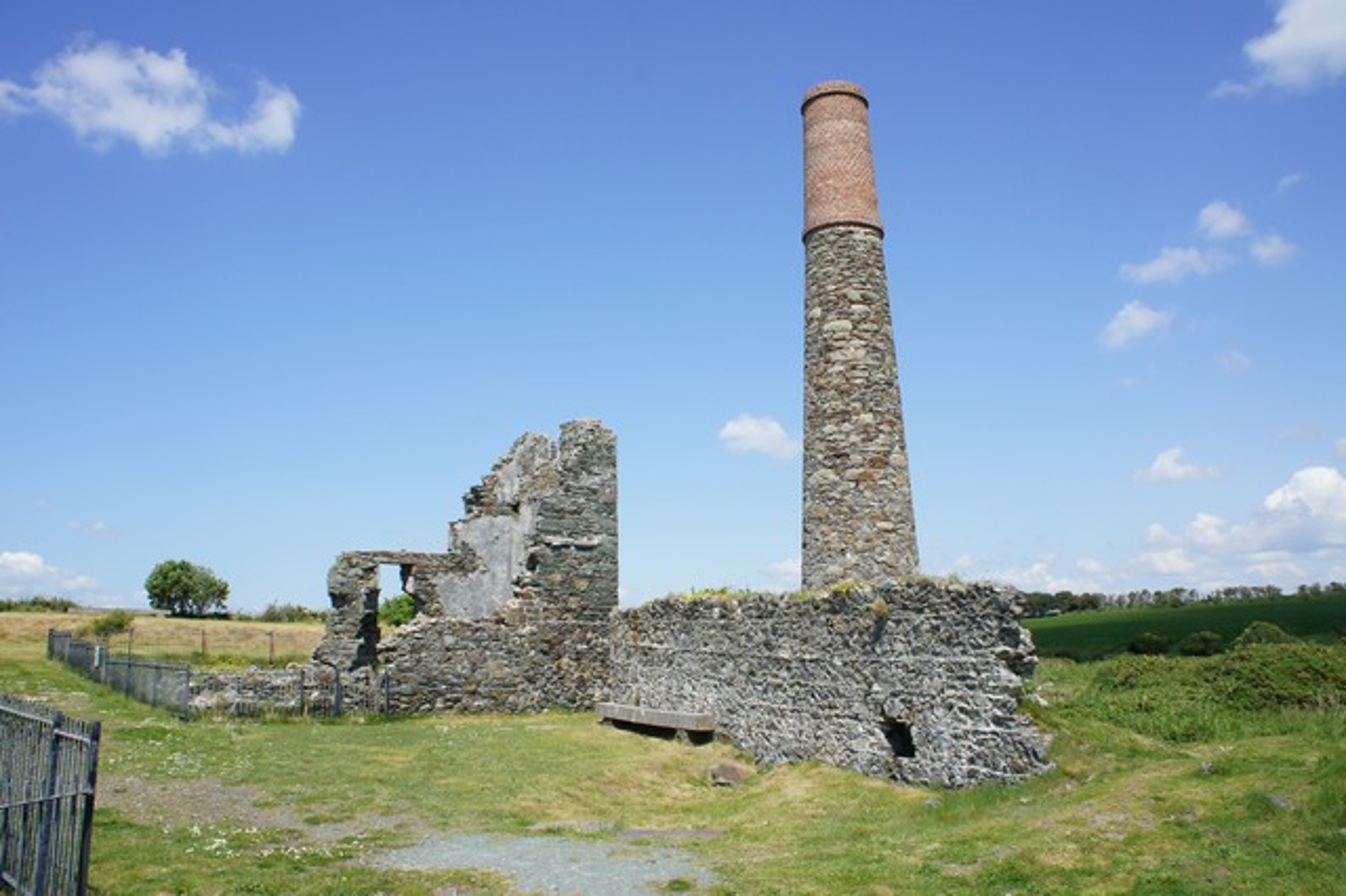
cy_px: 448
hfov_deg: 67.4
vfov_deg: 47.9
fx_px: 1009
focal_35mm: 27
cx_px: 673
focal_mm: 18
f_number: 11
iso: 200
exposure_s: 1/250
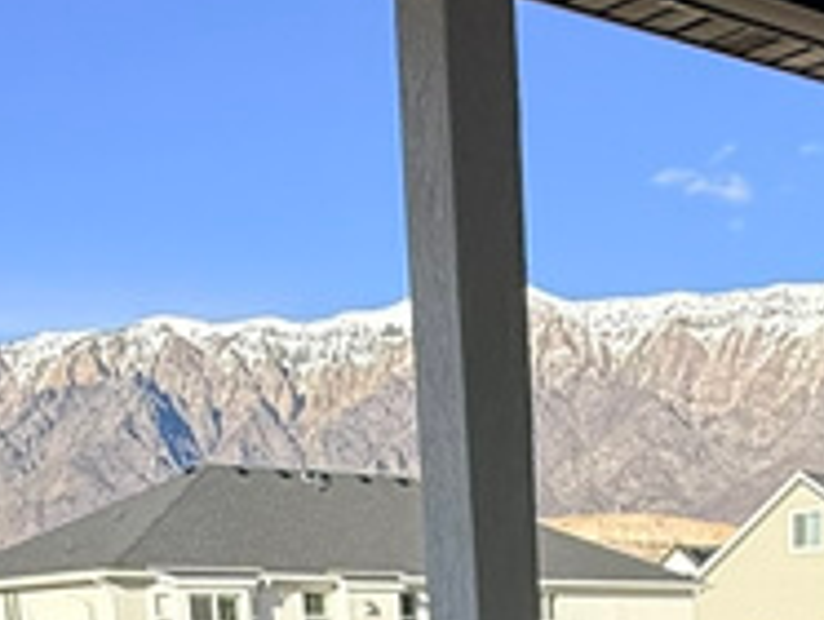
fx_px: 1835
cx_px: 744
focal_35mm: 77
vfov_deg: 15.6
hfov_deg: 24.6
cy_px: 1209
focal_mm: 2.22
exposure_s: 1/1431
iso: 50
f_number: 2.2
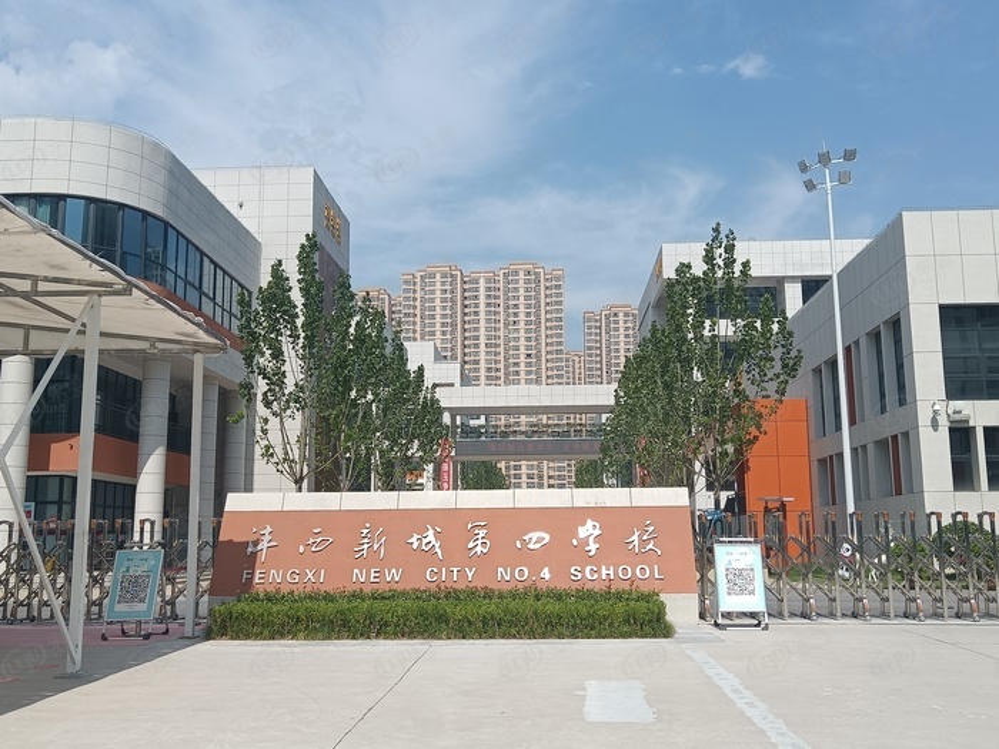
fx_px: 981
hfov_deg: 54.0
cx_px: 500
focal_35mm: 34
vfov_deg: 41.8
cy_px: 374
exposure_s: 1/1572
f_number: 1.9
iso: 105
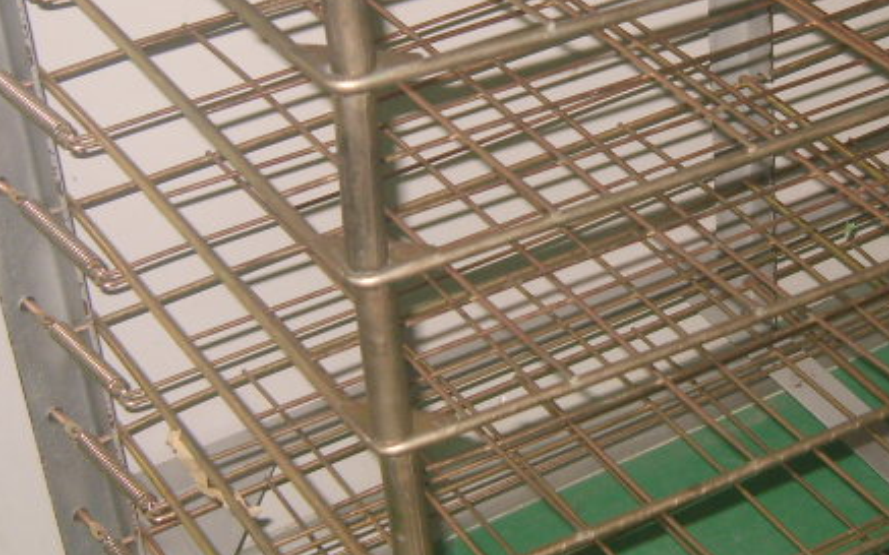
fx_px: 2108
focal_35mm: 87
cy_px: 218
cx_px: 702
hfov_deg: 23.5
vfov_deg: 15.0
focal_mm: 7.4
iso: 100
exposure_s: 1/30
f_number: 2.8
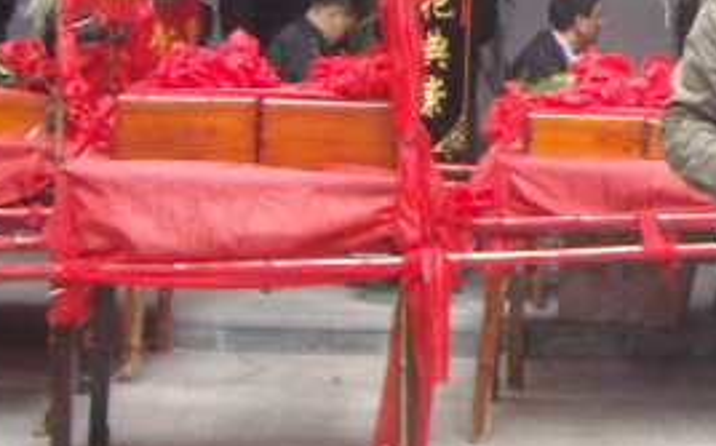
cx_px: 1242
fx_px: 2769
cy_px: -136
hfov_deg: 13.4
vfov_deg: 9.1
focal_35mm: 142
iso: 400
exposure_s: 1/54
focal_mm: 5.7
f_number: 2.8
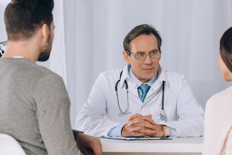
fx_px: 960
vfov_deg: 9.2
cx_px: 132
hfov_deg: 13.8
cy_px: 79
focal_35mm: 149
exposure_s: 1/160
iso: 125
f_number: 5
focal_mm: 120
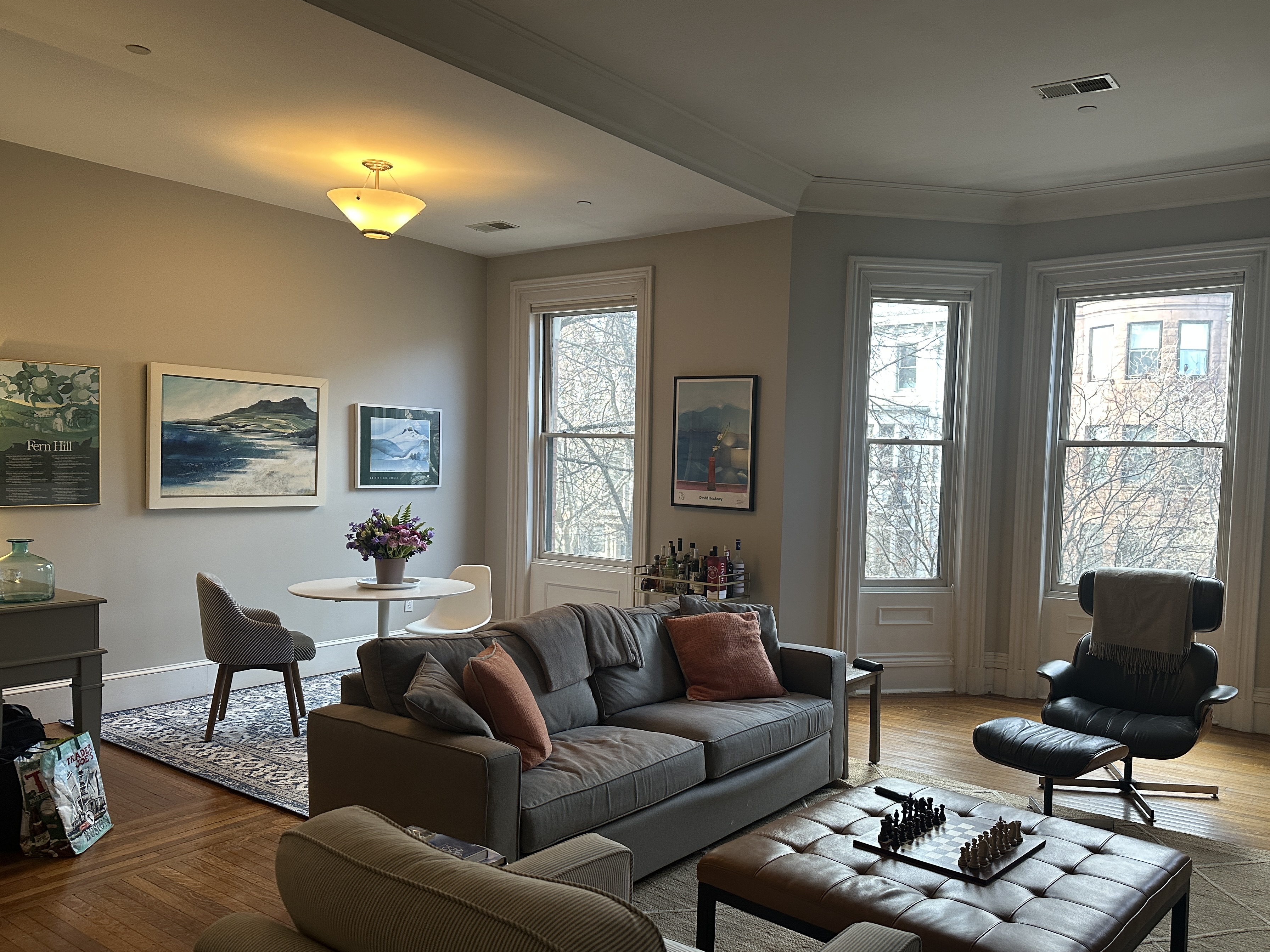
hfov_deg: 65.1
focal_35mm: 27
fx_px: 991
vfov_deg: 51.3
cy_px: 508
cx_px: 703
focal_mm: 6.86
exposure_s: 1/120
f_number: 1.78
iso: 200
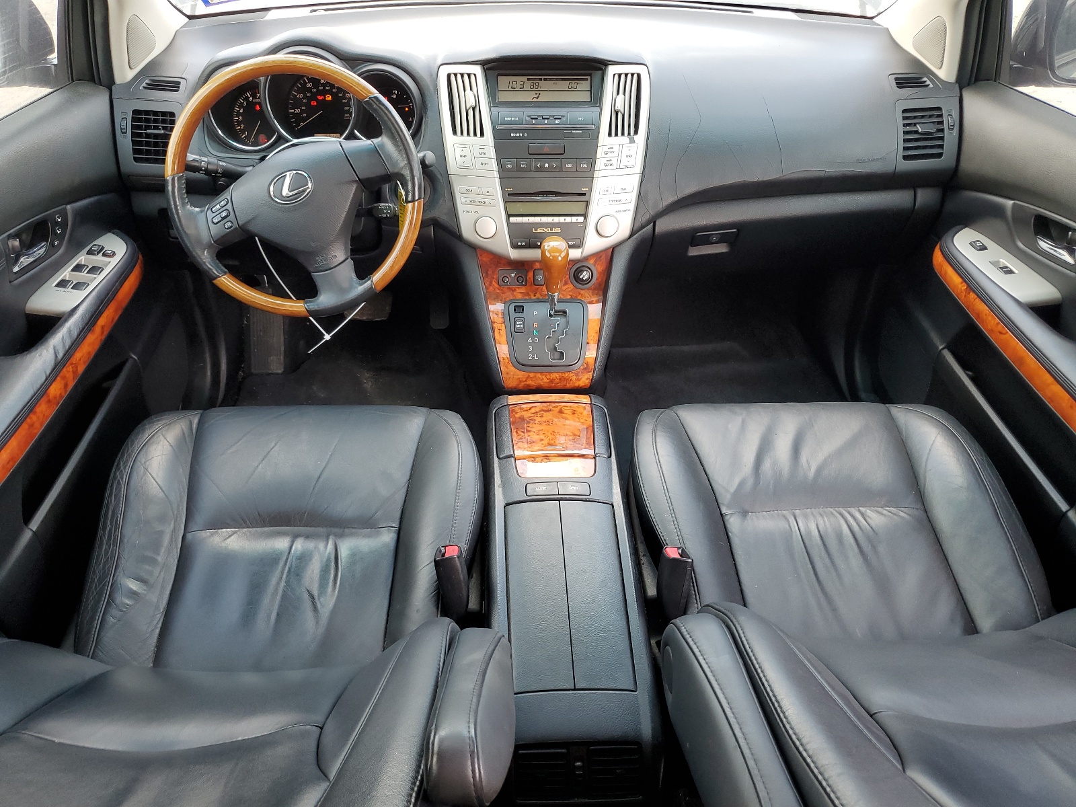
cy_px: 404
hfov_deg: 67.3
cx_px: 538
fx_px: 808
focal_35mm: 26
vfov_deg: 53.1
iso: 63
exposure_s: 1/120
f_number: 1.5
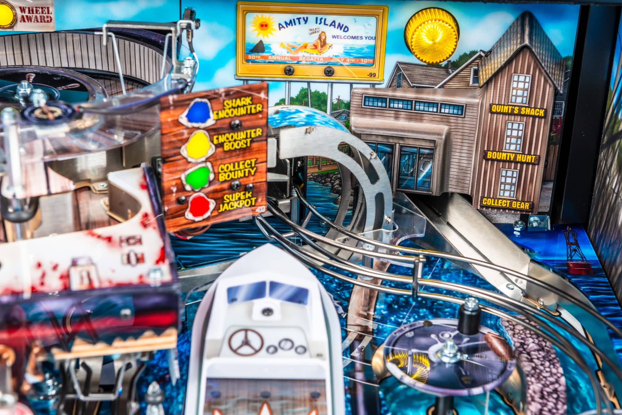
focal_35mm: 70
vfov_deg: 19.5
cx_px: 311
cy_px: 208
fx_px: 1210
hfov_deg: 28.8
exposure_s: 1/125
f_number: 9
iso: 200
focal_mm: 70
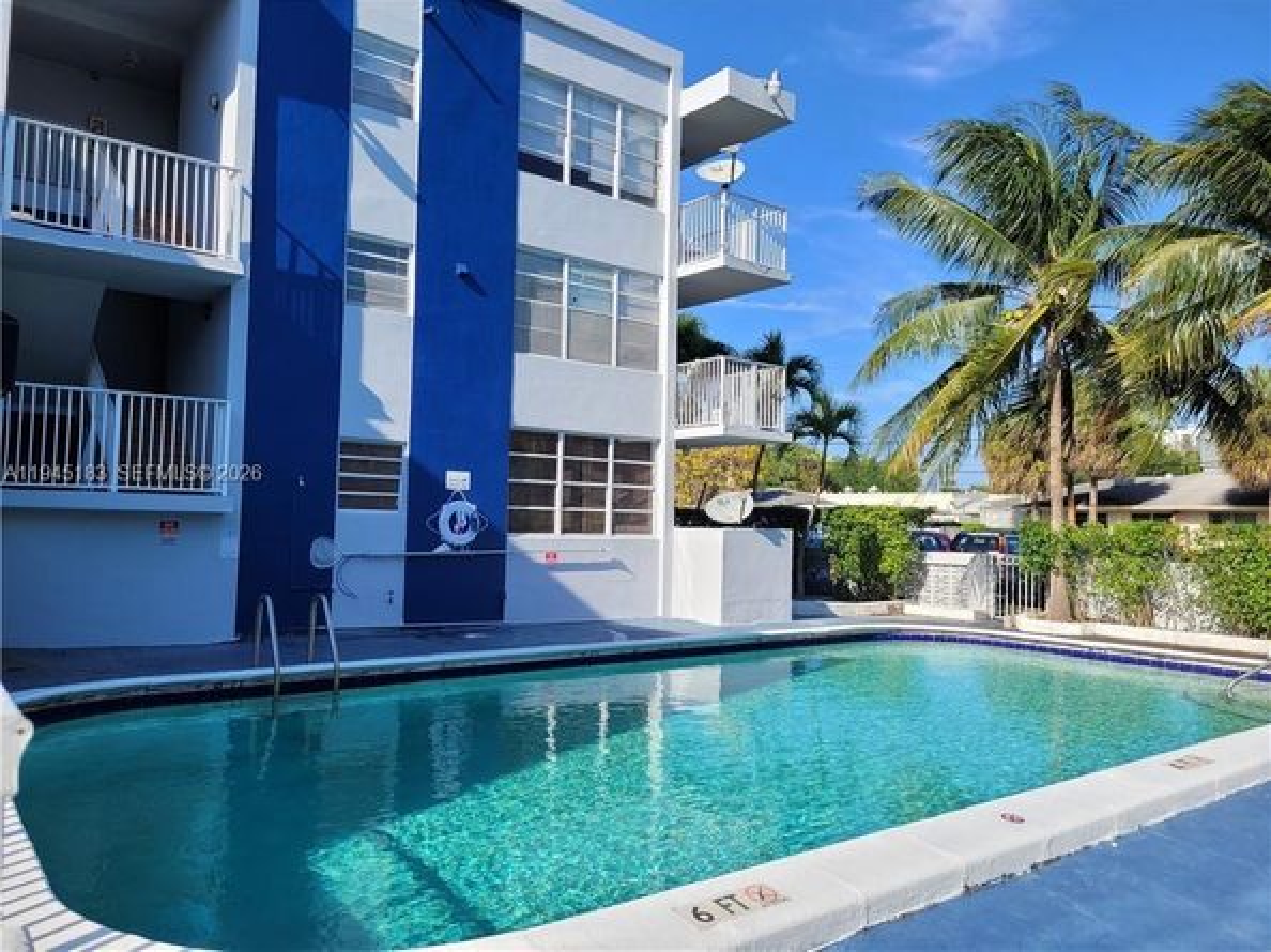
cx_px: 636
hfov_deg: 67.3
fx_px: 954
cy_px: 476
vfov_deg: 53.0
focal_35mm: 26
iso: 40
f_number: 1.8
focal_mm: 5.4
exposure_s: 1/1854
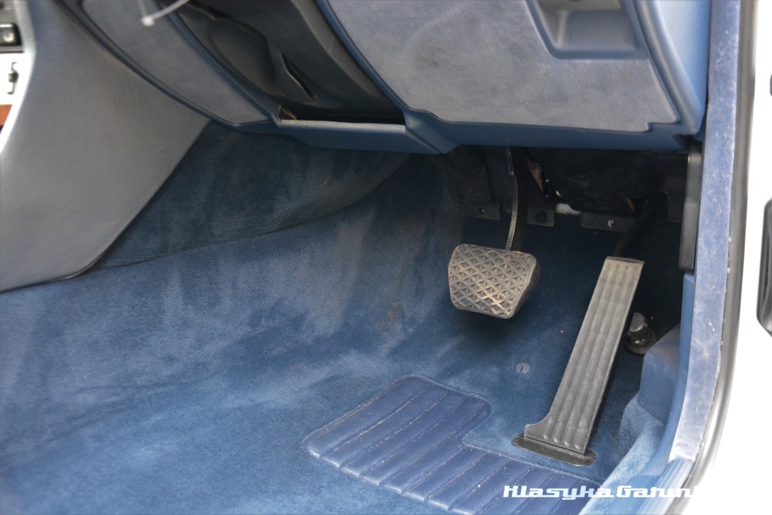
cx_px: 386
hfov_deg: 51.3
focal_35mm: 38
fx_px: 804
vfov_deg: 35.5
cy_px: 258
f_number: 4
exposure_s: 1/20
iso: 3200
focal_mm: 25
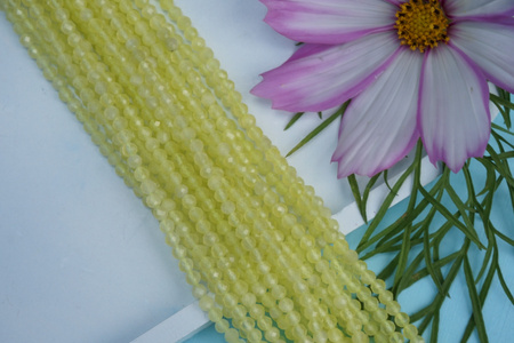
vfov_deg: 23.8
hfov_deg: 35.1
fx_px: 814
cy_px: 172
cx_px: 257
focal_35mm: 57
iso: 100
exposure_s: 1/80
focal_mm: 38
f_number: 10
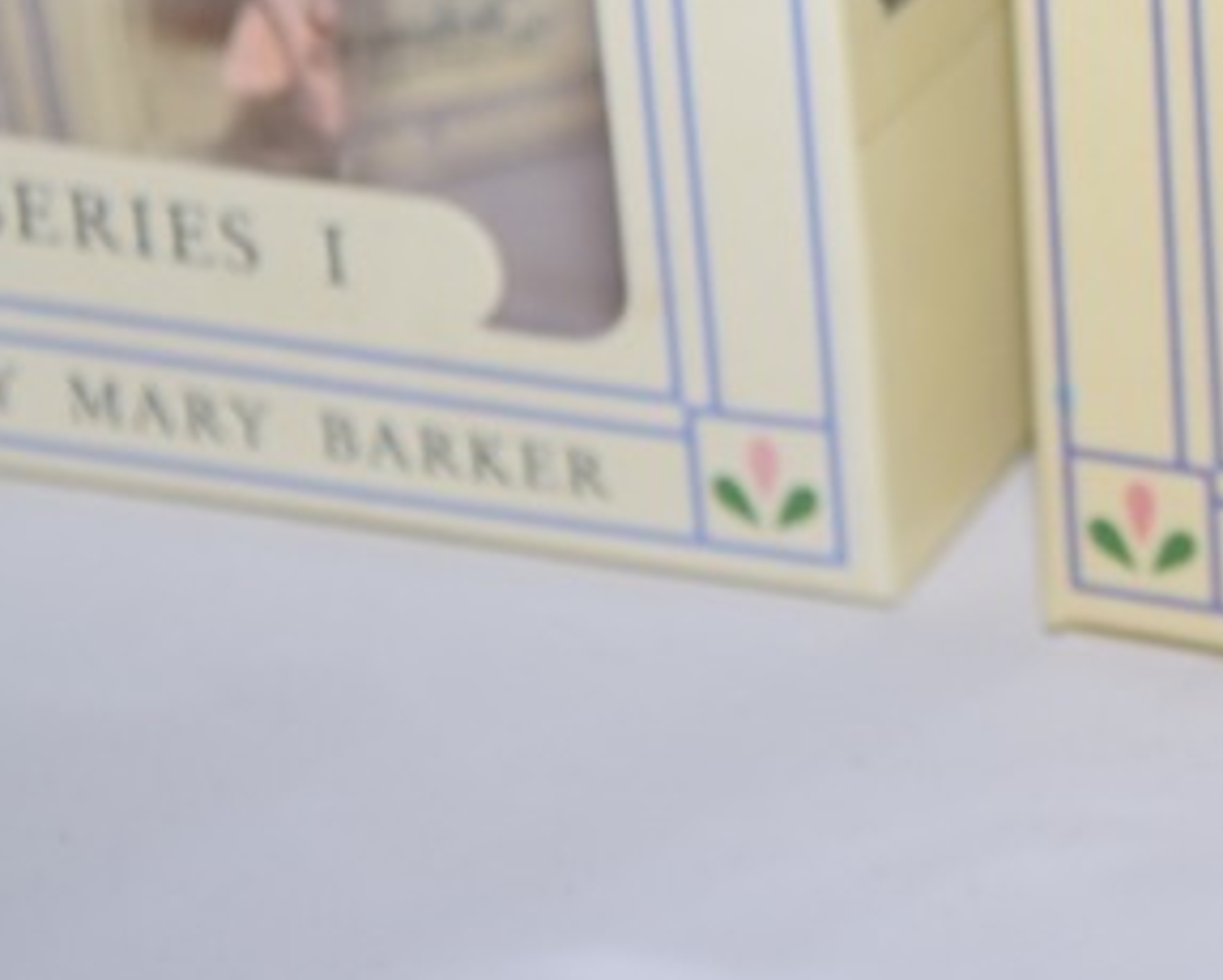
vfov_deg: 5.7
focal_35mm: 270
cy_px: -309
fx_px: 9766
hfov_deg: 7.1
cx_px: 1747
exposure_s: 1/60
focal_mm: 55
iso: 250
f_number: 5.6
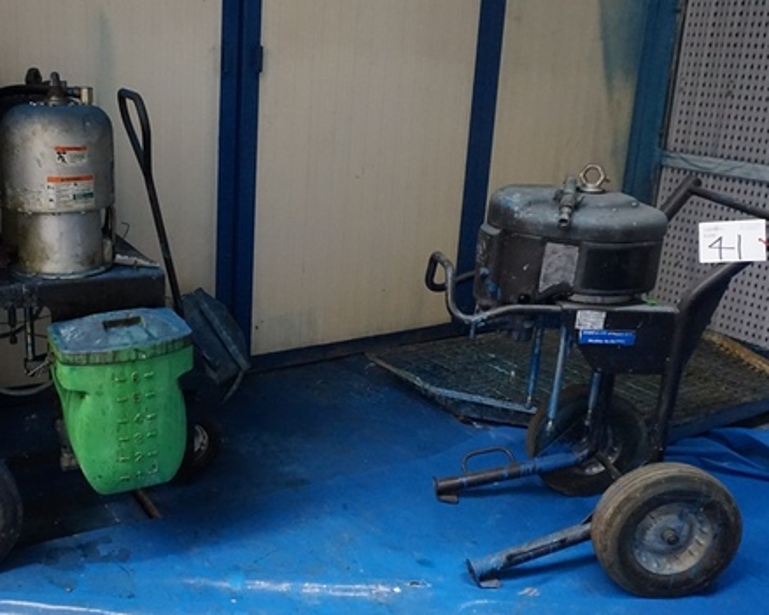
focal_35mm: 37
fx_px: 842
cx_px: 246
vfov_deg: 40.1
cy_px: 279
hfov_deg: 48.1
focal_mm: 16
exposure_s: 1/80
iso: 3200
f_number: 3.5
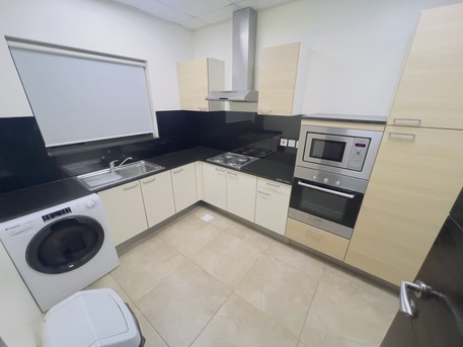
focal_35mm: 13
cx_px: 232
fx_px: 174
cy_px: 174
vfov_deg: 89.9
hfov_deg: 106.2
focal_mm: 1.57
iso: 400
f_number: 1.8
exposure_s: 1/60
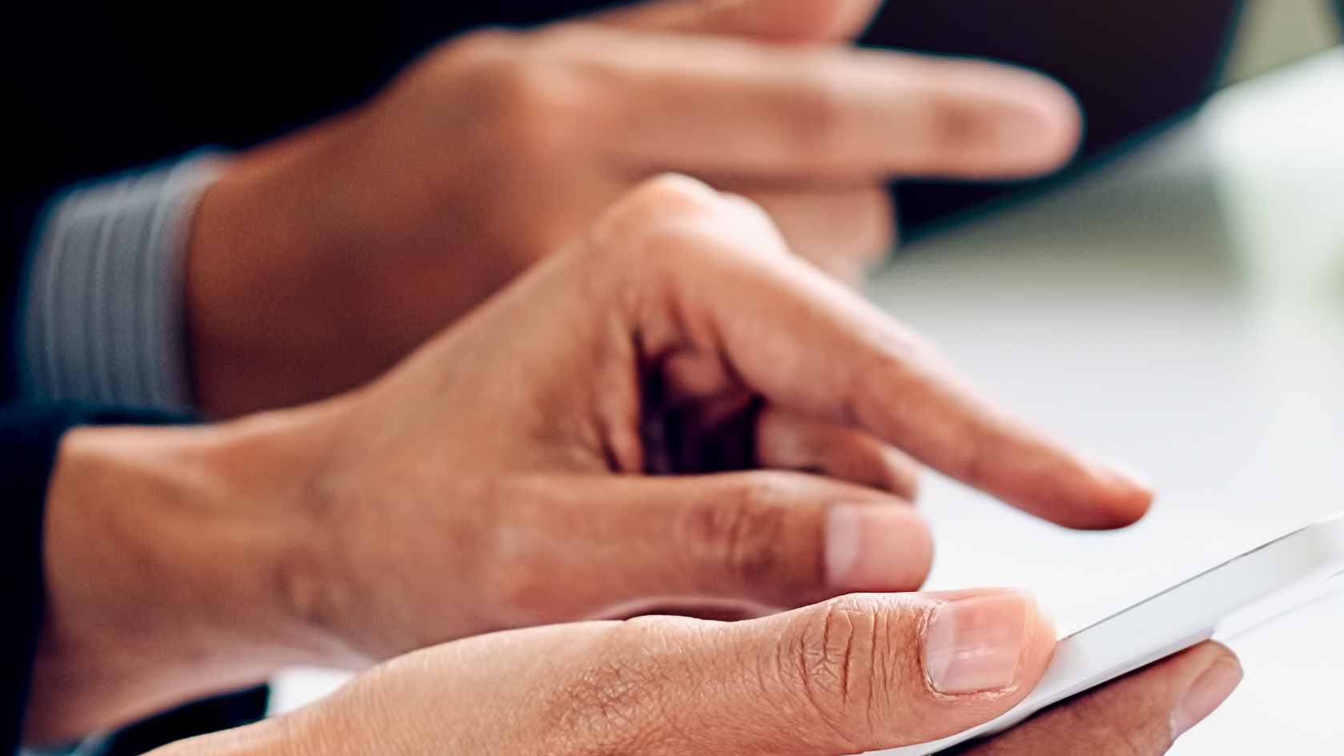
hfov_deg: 13.2
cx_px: 987
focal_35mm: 162
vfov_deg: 7.5
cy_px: 360
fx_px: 5773
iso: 200
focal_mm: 35
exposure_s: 1/200
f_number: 2.8
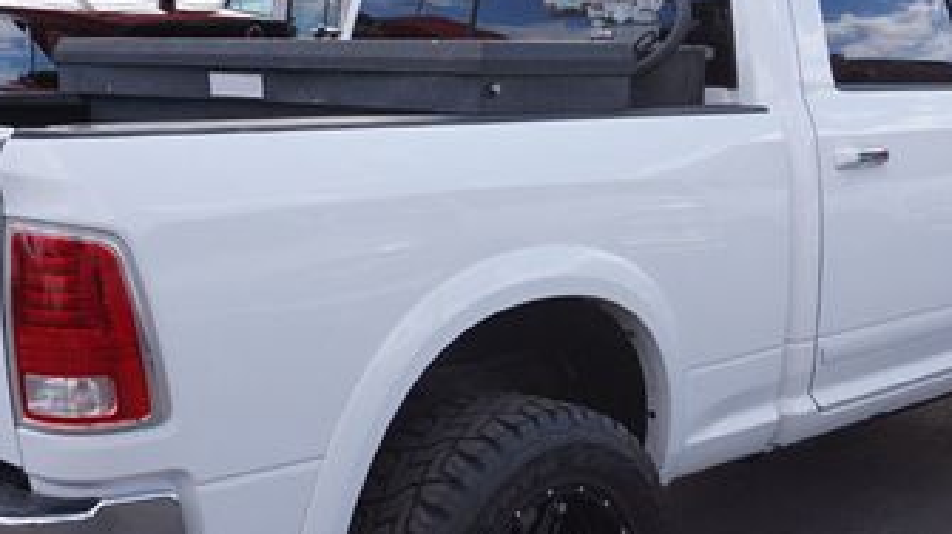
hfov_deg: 34.9
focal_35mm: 60
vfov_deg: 20.0
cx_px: 477
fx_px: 1514
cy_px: 341
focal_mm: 20
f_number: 5.6
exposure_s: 1/200
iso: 100
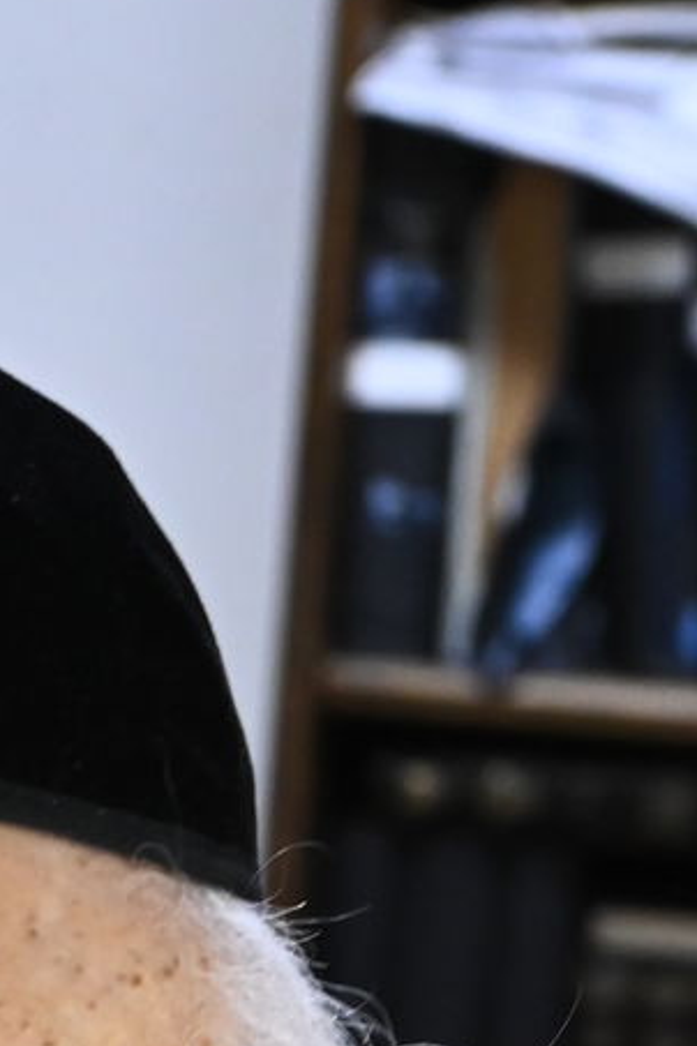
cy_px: 2077
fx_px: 9438
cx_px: -233
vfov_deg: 6.2
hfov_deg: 4.2
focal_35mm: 325
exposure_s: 1/100
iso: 3200
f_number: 10
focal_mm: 70
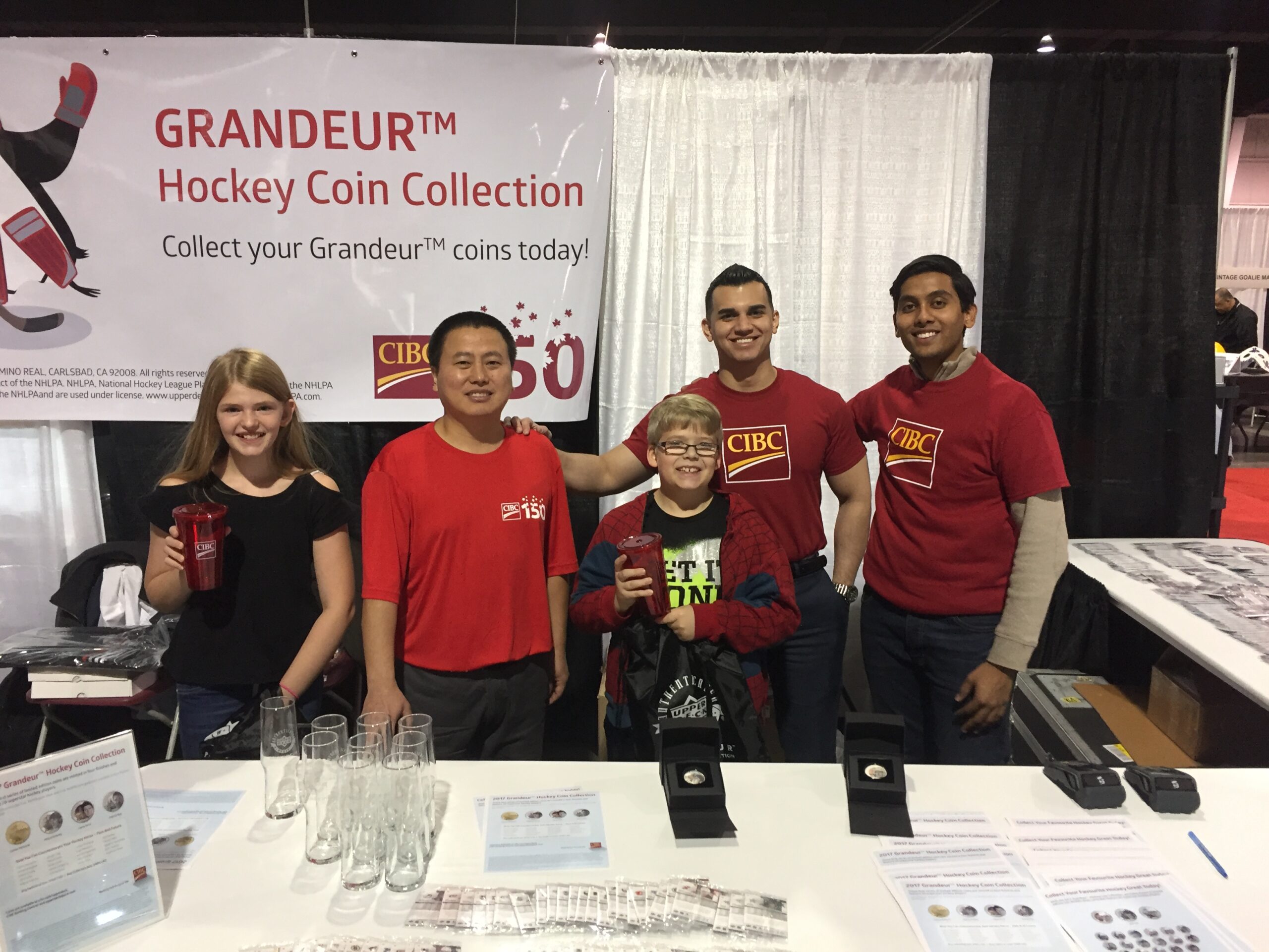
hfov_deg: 61.7
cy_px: 476
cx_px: 634
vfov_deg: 48.2
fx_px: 1063
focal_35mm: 29
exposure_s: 1/30
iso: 125
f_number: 2.2
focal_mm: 4.15
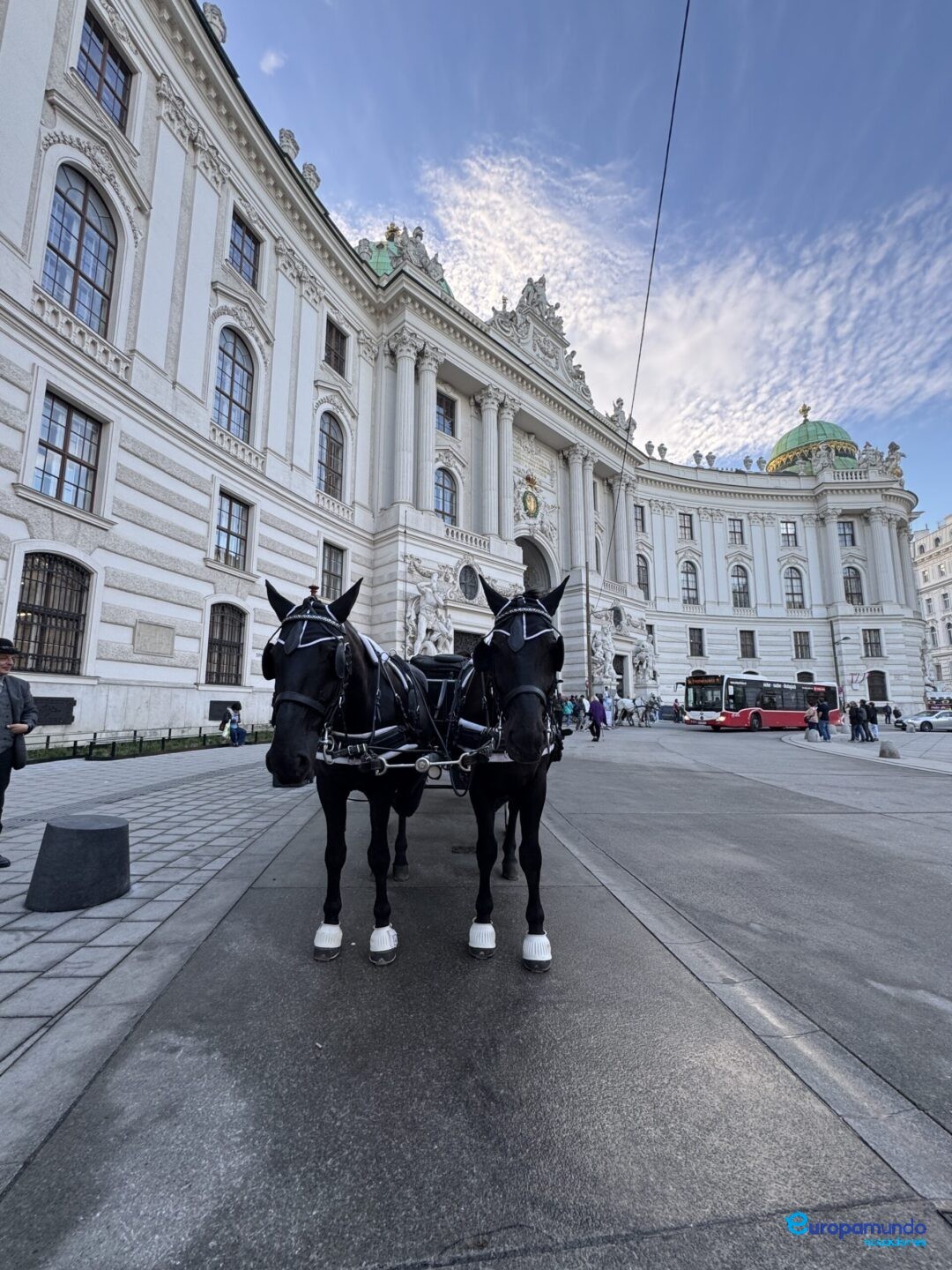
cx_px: 476
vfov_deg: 102.1
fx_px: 513
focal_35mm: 14
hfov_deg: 85.7
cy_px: 635
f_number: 2.2
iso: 40
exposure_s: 1/116
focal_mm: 2.22
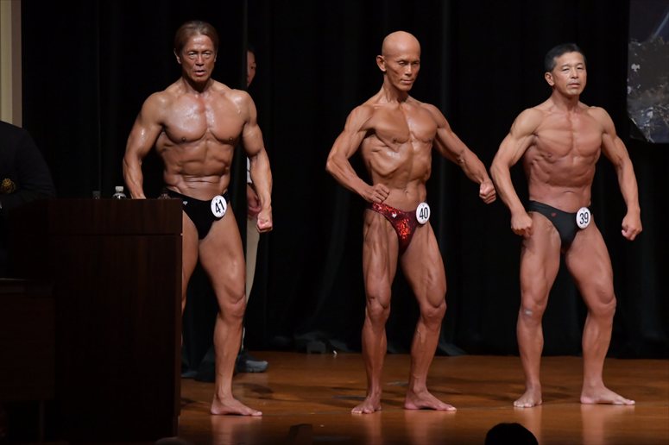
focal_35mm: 285
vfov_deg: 4.8
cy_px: 222
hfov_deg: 7.2
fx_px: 5294
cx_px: 334
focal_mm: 190
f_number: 5.6
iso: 5000
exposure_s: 1/400
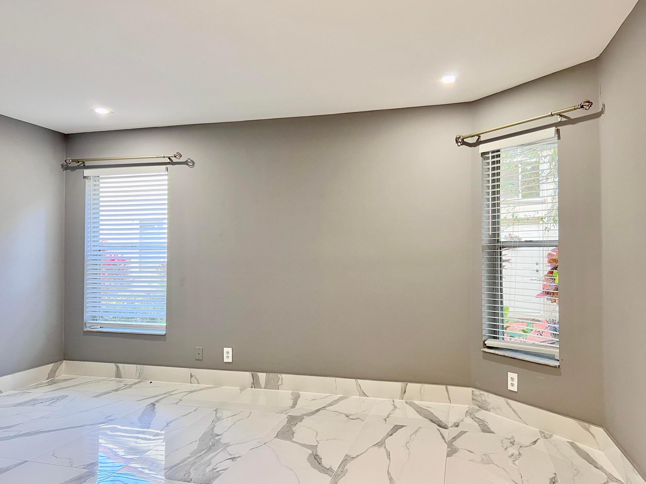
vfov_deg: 53.1
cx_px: 323
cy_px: 242
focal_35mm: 26
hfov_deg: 67.3
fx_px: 485
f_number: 1.5
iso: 100
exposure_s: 1/60
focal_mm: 5.7
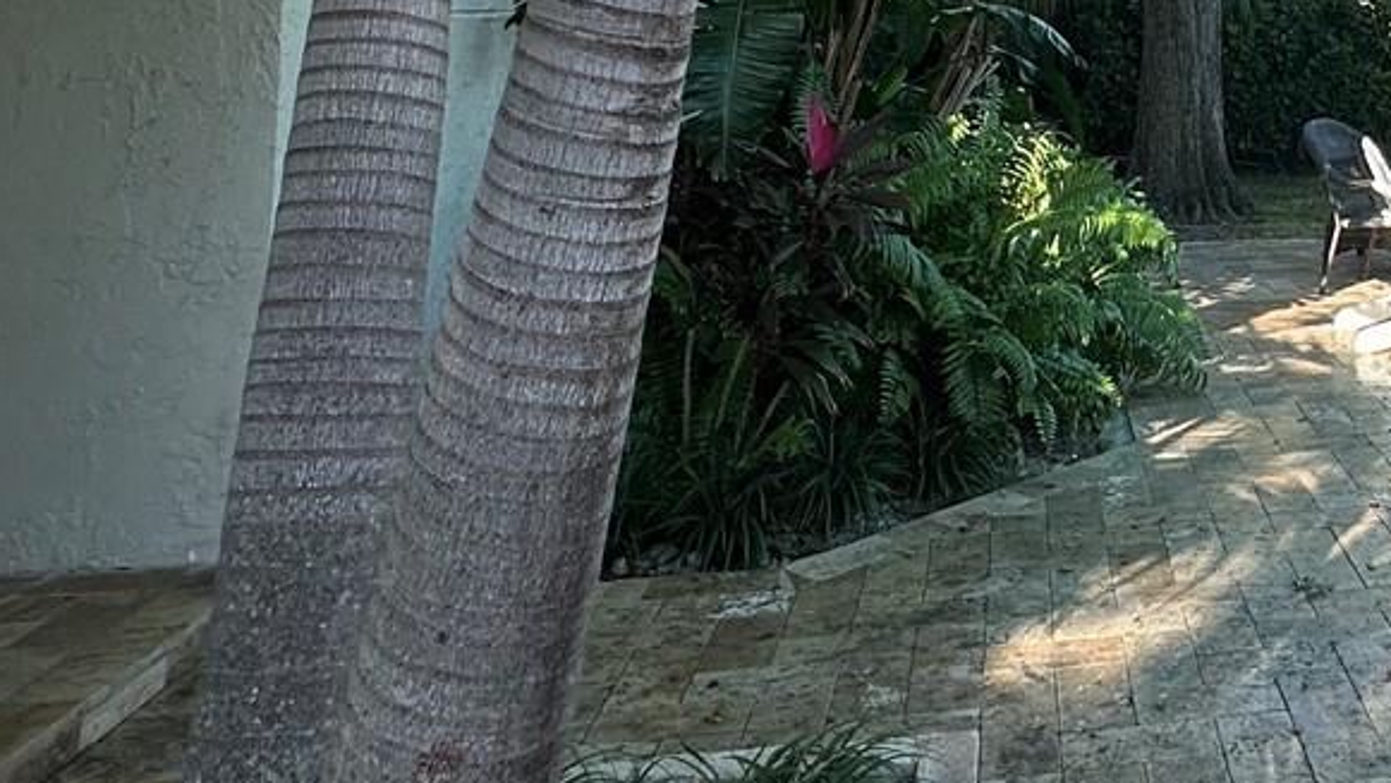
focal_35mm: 42
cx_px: 1369
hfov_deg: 42.3
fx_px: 1549
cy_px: -101
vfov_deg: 26.0
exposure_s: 1/511
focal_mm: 2.22
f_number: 2.2
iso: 40
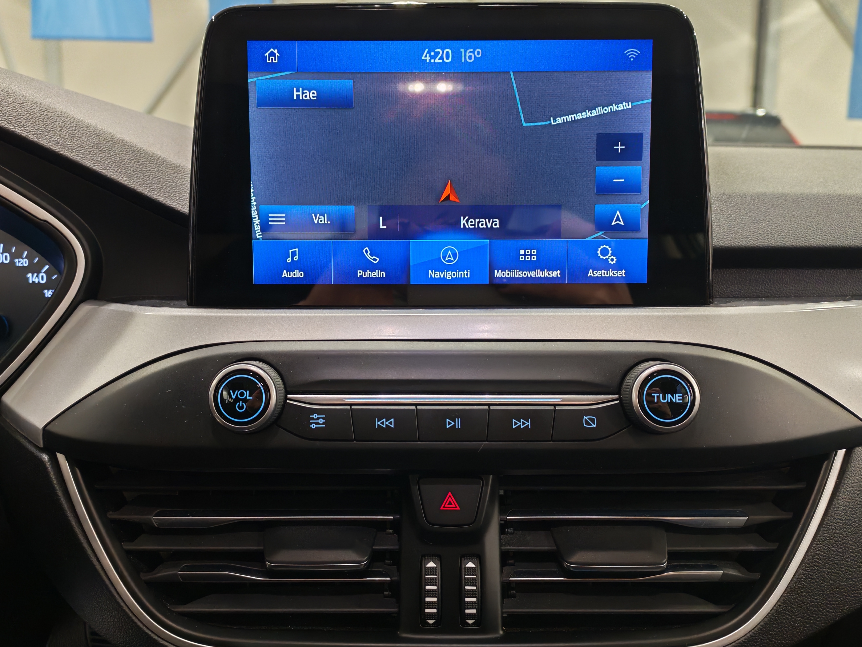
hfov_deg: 55.4
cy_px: 324
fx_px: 822
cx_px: 431
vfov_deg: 42.9
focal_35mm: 33
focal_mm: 6.12
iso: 800
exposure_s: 1/50
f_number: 1.9
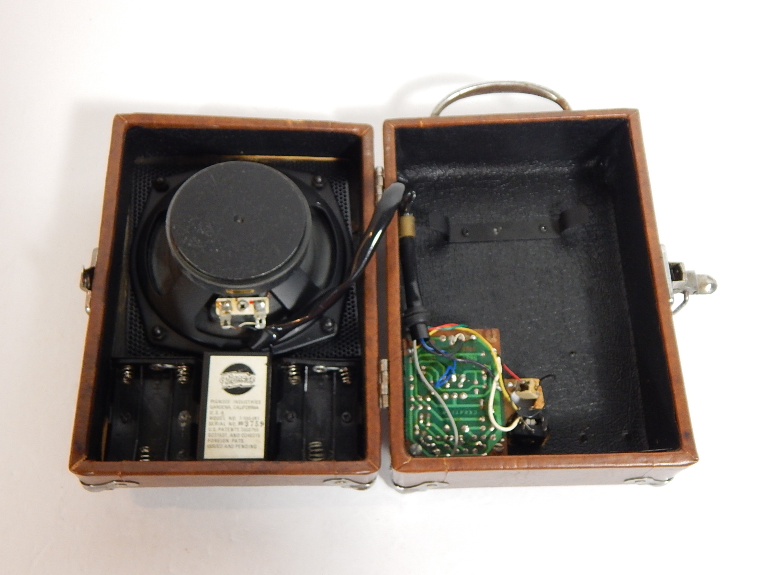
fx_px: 752
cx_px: 383
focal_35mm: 34
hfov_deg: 54.0
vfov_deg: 41.8
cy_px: 288
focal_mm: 6.1
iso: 400
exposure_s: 1/30
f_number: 3.3
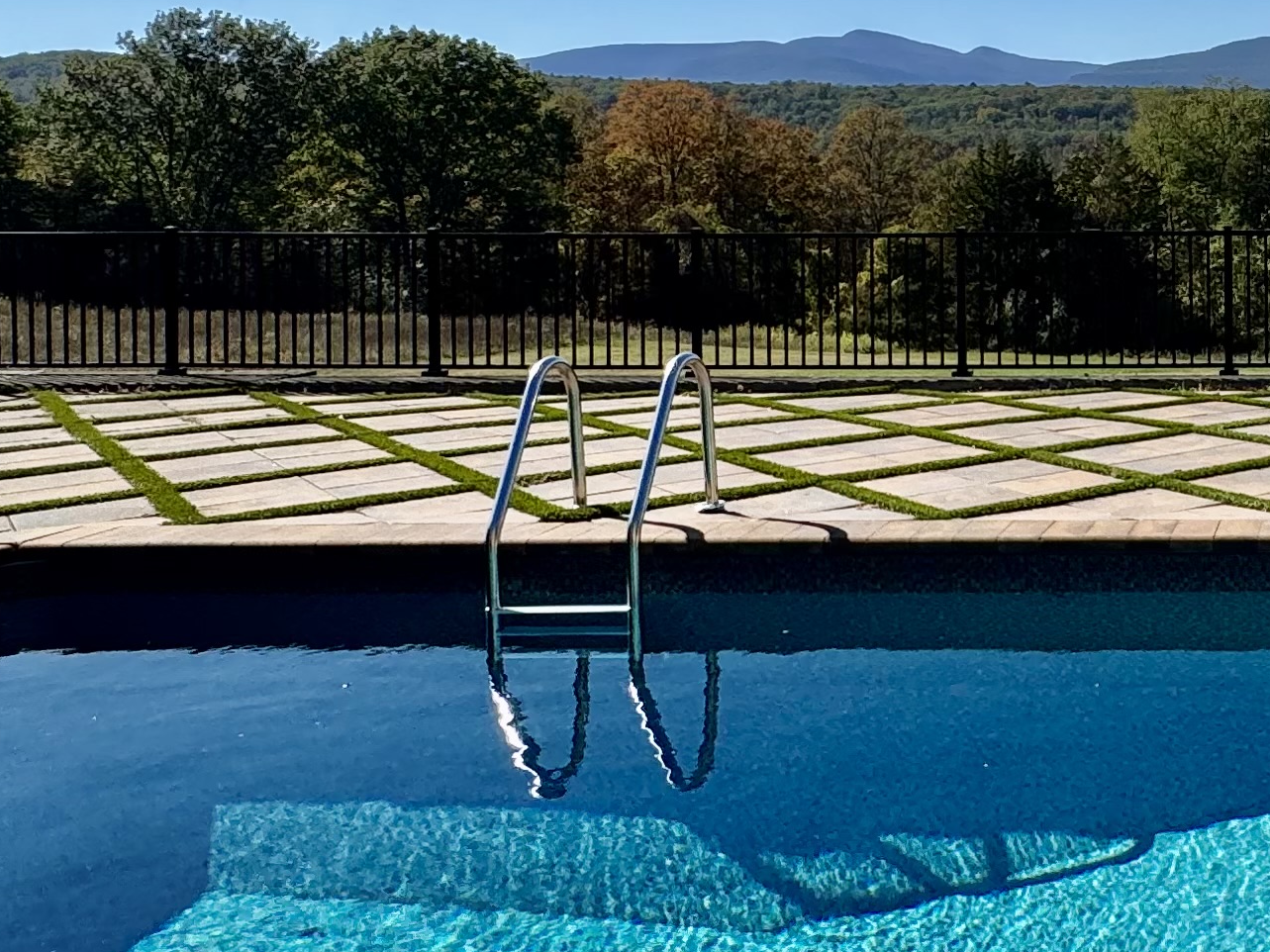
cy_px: 183
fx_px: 1614
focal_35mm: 44
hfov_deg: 37.6
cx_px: 1316
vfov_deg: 32.0
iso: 50
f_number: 2.2
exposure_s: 1/2494
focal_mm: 2.22
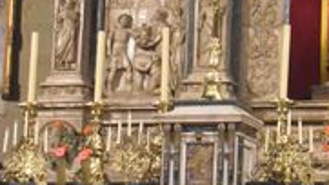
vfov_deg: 8.3
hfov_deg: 14.3
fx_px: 1274
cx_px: 370
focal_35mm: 146
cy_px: 2
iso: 8000
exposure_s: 1/60
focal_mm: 24
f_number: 4.5
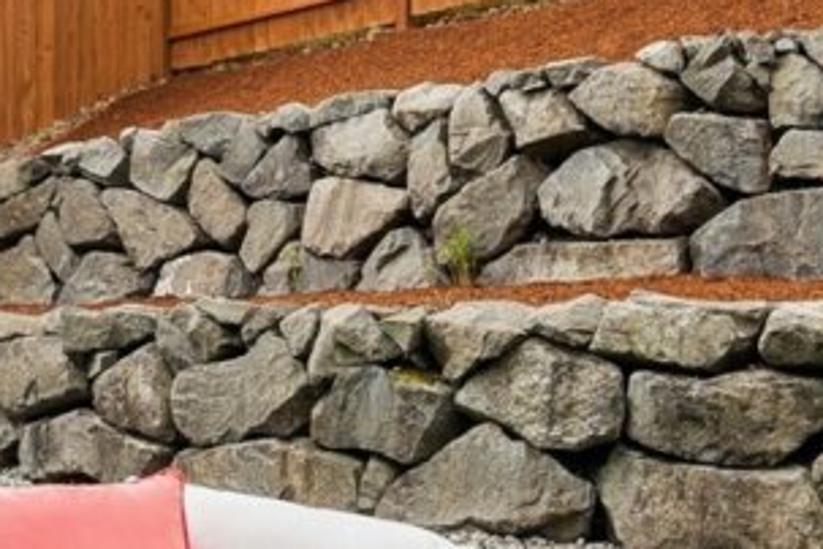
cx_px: -22
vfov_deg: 18.4
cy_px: 211
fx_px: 1692
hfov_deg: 25.8
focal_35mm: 74
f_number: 7.1
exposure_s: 1/80
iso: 80
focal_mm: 16
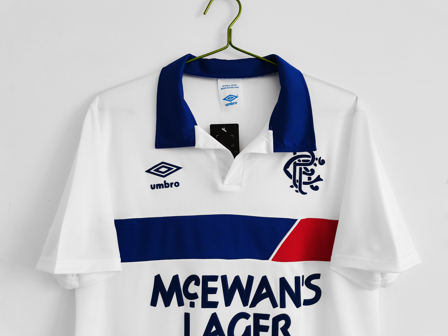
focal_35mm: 26
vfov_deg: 53.1
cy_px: 168
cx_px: 224
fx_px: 336
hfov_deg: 67.3
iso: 250
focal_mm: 5.58
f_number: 1.8
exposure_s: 1/50
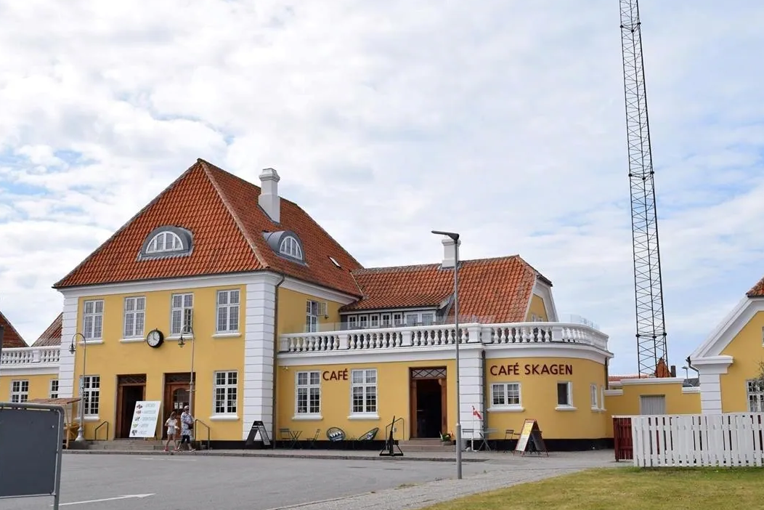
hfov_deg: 46.9
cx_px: 383
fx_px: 881
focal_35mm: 42
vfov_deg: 32.3
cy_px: 251
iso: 200
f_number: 10
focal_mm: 27
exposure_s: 1/400
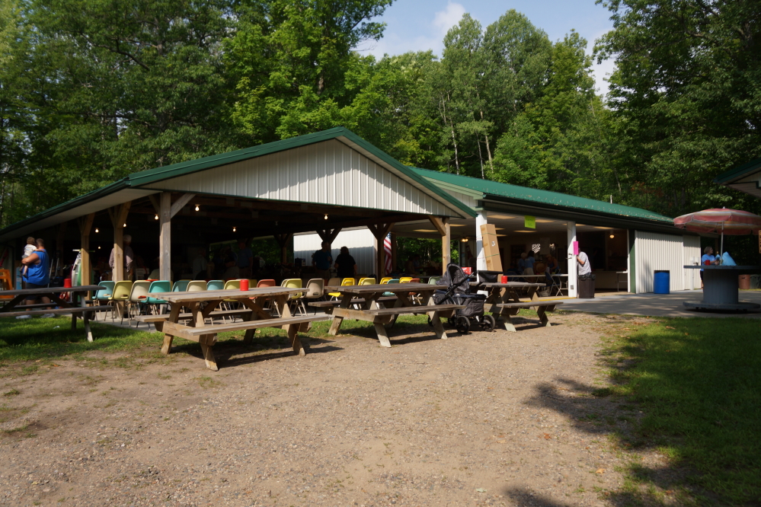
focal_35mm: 27
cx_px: 380
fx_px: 571
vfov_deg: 47.9
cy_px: 254
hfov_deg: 67.4
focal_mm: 18
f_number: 5.6
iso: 100
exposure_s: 1/125
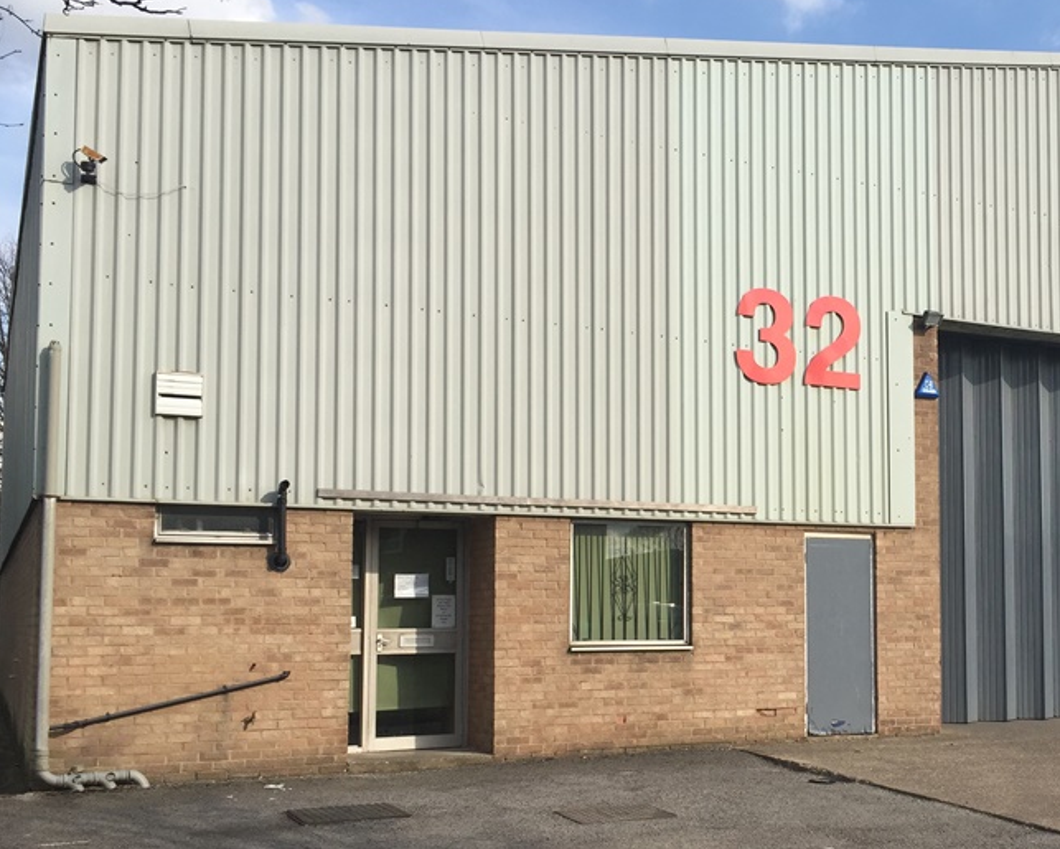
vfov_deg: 34.0
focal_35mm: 44
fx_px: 1381
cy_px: 518
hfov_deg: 40.8
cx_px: 796
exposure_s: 1/1364
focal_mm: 4.15
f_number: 2.2
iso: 32
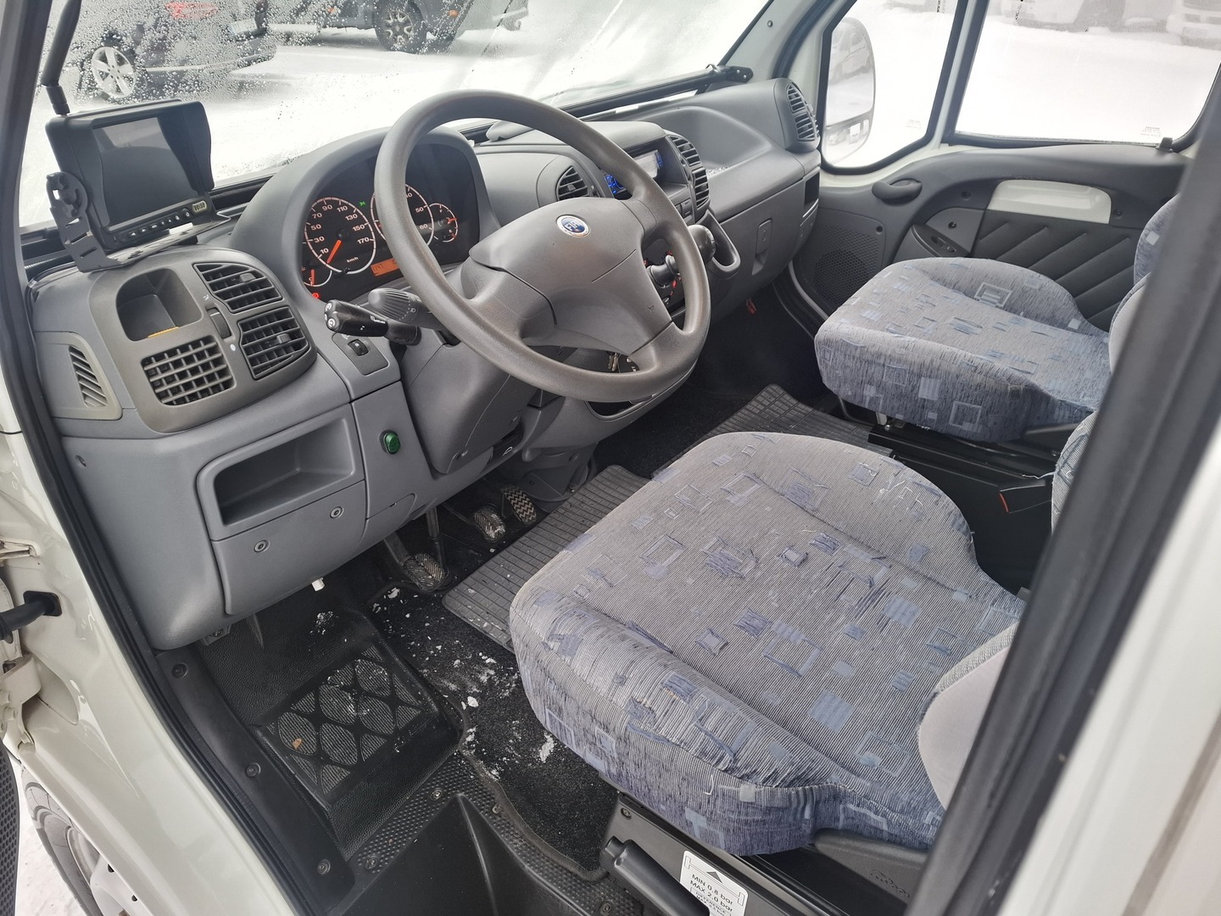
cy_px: 458
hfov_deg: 73.9
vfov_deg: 58.9
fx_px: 811
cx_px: 610
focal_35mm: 23
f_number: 1.8
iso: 200
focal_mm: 5.54
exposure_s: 1/50
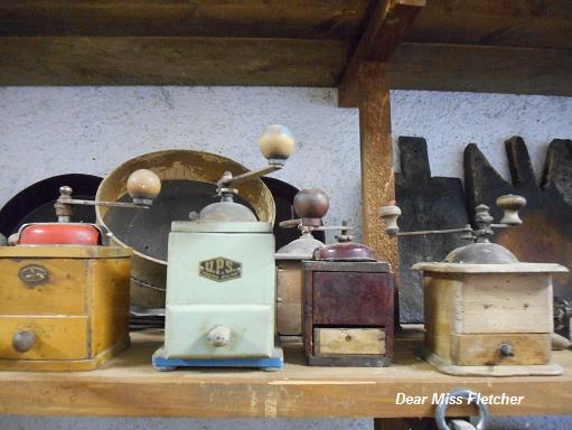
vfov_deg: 48.3
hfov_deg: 61.6
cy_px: 215
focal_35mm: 29
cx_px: 286
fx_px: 480
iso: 800
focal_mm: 5.2
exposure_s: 1/3
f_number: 4
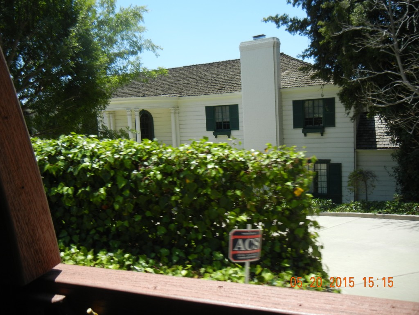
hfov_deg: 60.0
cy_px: 158
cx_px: 210
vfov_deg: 46.8
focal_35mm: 30
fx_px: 363
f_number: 7
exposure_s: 1/257
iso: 160
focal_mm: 5.4
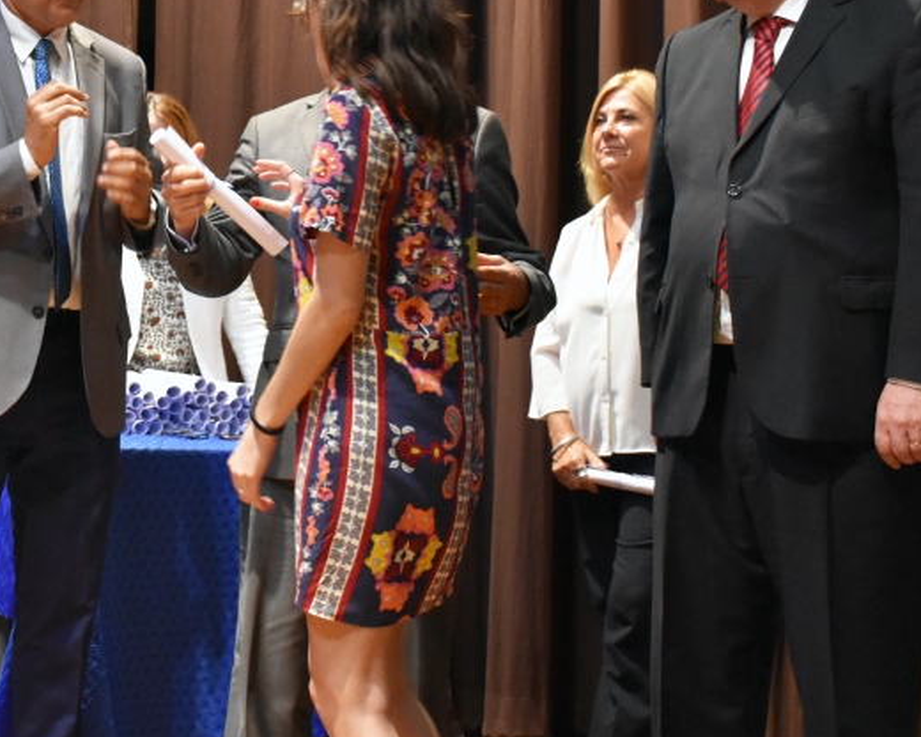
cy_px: 143
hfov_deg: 25.0
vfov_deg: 20.2
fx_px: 2042
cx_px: 190
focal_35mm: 75
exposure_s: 1/60
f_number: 4
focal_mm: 27
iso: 4000
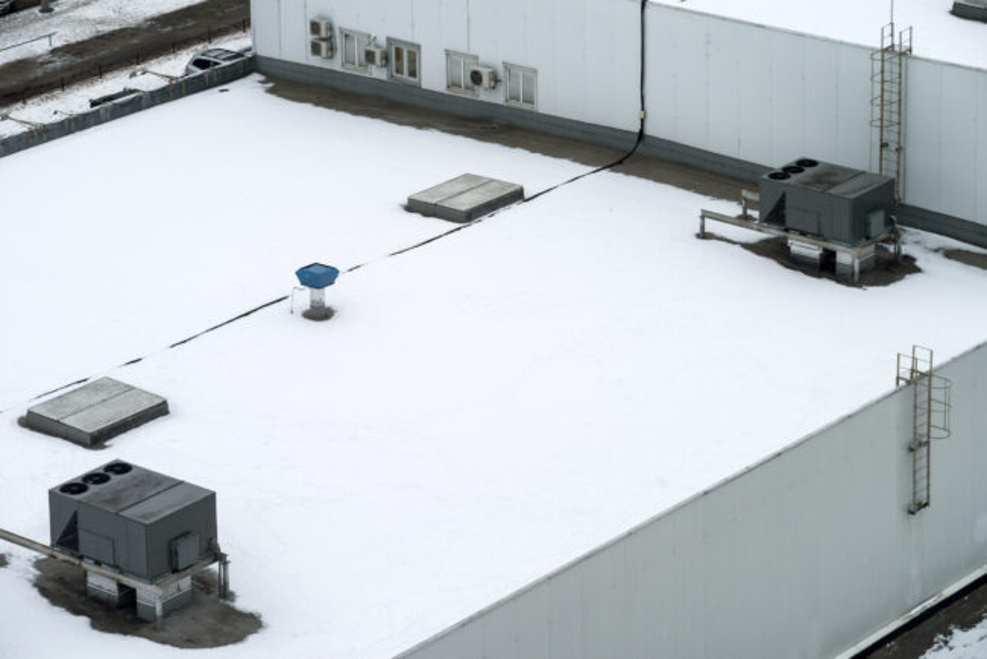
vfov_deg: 11.0
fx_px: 3428
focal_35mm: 125
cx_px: 494
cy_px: 330
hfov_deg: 16.4
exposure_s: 1/80
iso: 400
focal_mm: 125
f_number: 8
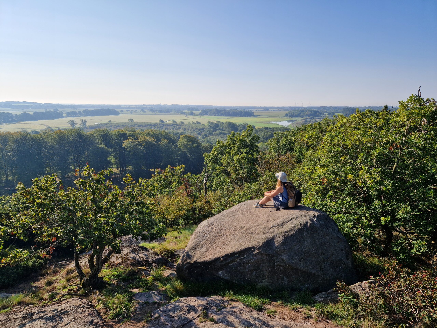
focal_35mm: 23
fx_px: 290
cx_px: 218
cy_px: 164
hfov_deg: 73.9
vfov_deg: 58.9
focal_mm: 5.4
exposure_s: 1/1984
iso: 50
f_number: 1.8
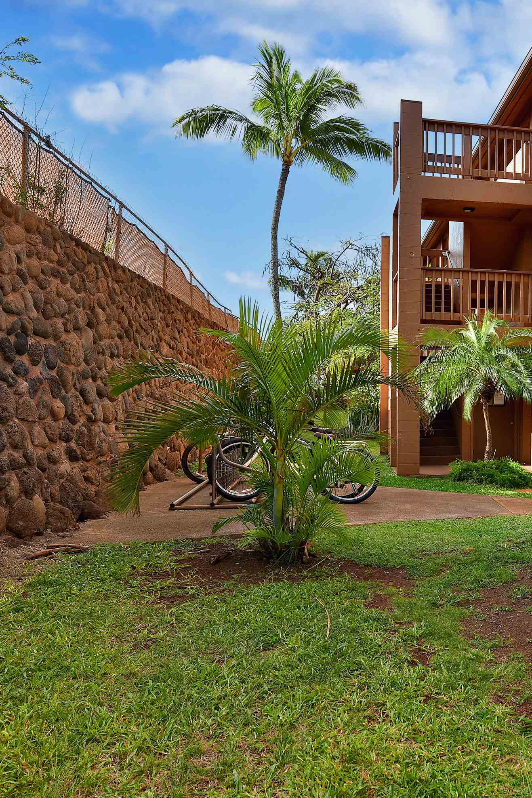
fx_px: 621
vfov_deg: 65.5
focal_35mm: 28
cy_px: 398
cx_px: 469
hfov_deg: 42.9
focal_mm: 18
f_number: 16
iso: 160
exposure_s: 1/60
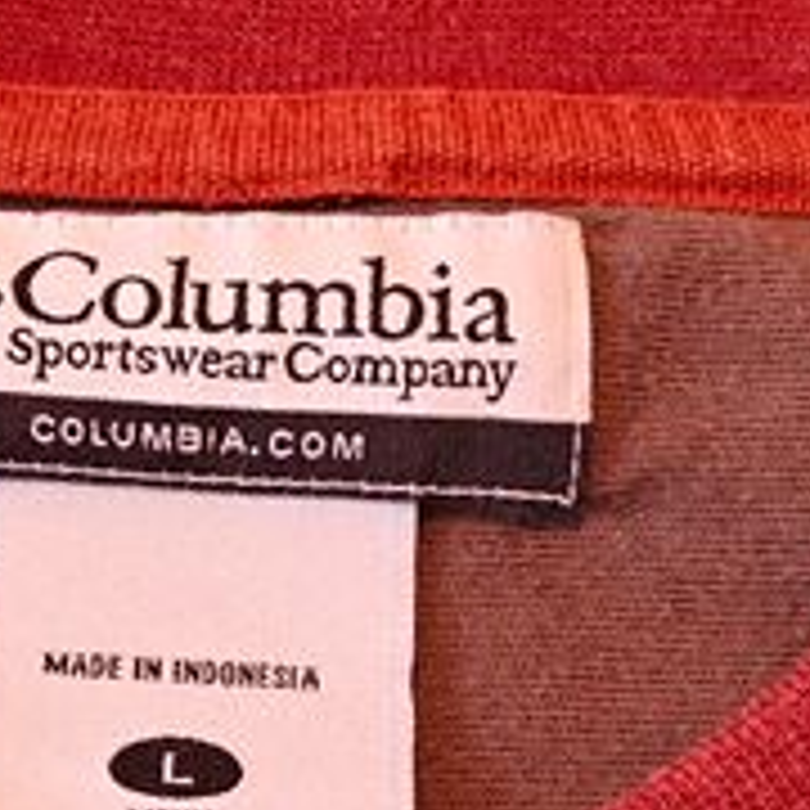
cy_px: 497
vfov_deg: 21.9
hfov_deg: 21.7
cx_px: 212
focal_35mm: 79
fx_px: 2091
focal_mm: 6.06
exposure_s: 1/50
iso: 500
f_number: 1.6
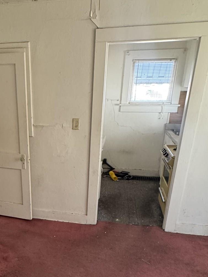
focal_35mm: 32
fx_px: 256
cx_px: 53
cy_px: 197
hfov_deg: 42.8
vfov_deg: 54.9
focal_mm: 2.22
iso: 400
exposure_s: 1/60
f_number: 2.2
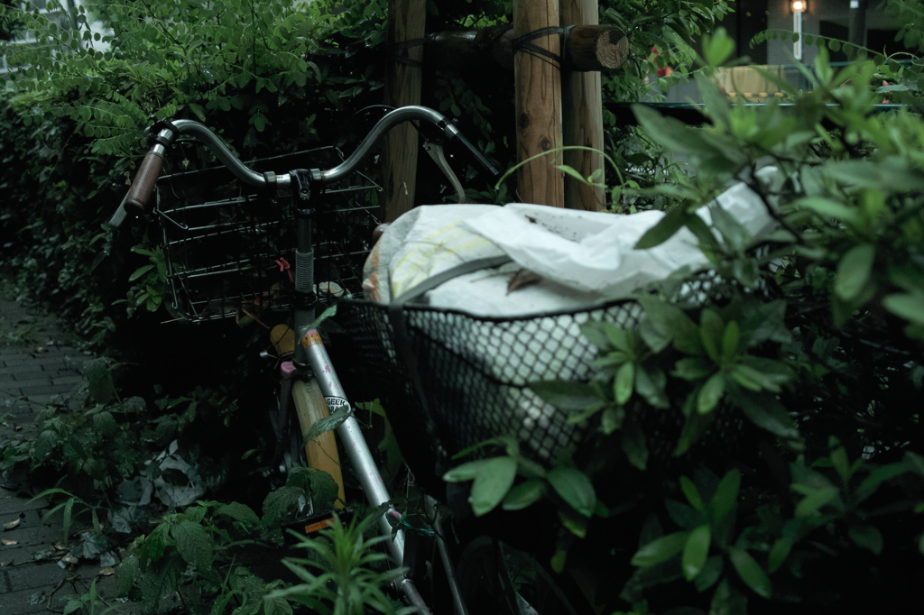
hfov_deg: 47.4
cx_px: 462
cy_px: 308
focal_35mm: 41
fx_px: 1052
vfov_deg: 32.6
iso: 400
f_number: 2.8
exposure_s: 1/60
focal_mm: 24.2
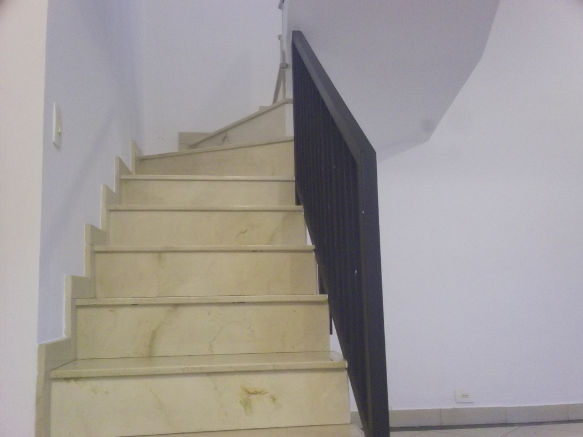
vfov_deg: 37.7
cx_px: 292
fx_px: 640
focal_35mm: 38
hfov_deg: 49.0
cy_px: 218
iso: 320
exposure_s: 1/8
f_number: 4.5
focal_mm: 6.3
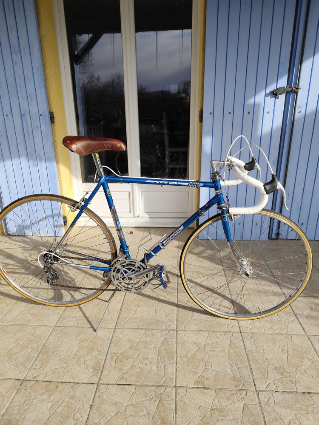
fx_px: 283
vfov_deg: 73.9
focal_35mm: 23
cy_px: 212
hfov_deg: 58.9
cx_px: 160
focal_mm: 6.14
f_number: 1.65
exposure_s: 1/775
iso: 50
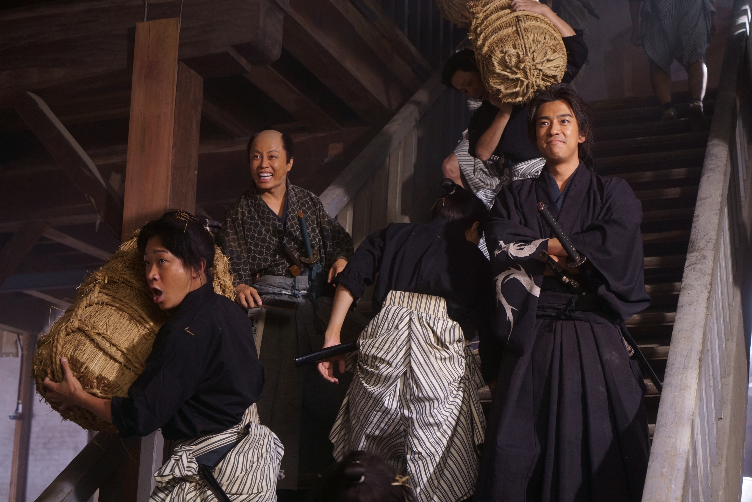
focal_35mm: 57
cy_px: 251
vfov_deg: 23.8
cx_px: 376
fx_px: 1191
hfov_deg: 35.0
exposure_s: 1/125
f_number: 5.6
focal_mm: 57
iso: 800
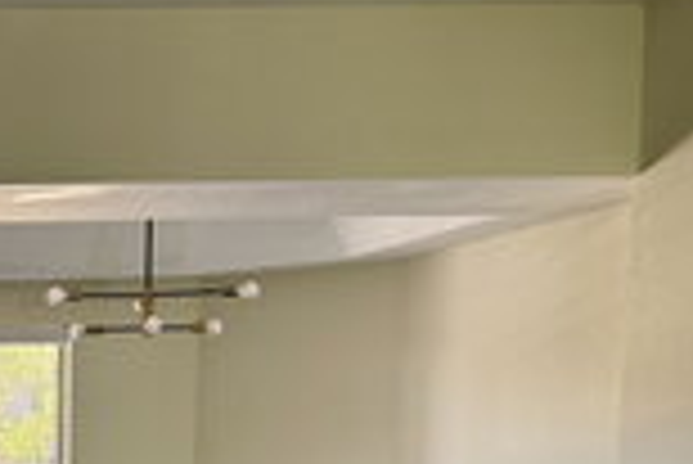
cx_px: -142
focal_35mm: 69
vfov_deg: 18.8
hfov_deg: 26.0
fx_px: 1329
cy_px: 550
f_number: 1.78
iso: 200
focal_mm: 6.76
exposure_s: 1/121
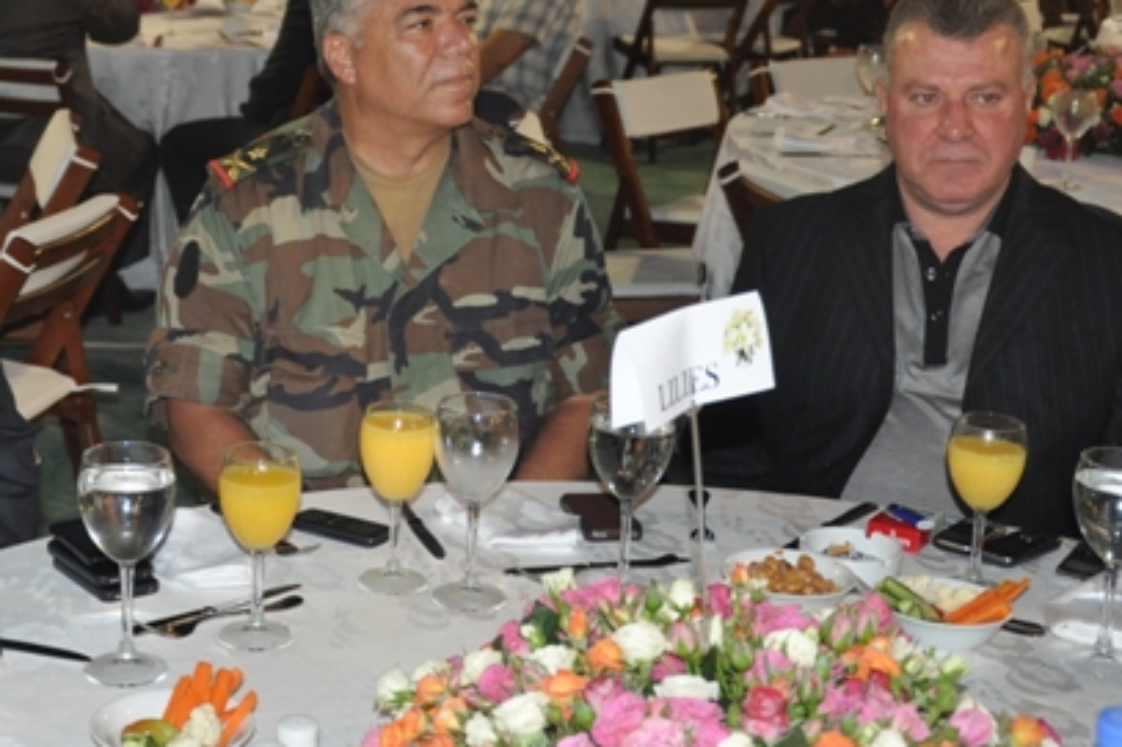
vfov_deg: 20.5
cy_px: 241
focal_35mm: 66
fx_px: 2056
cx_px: 394
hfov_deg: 30.3
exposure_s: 1/60
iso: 1000
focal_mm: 28
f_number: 4.2
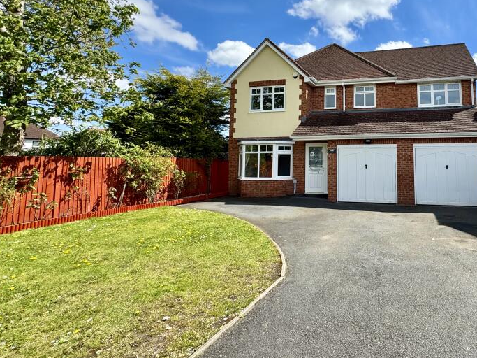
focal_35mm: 21
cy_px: 131
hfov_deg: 74.2
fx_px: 289
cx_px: 349
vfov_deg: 62.4
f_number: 2.2
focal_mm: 2.22
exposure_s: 1/1395
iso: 50
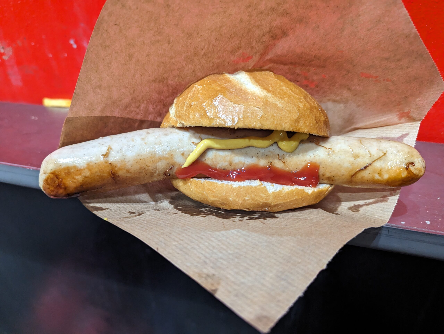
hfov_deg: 71.5
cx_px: 222
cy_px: 167
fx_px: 308
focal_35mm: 24
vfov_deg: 56.9
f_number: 1.85
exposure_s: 1/50
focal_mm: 6.81
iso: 690
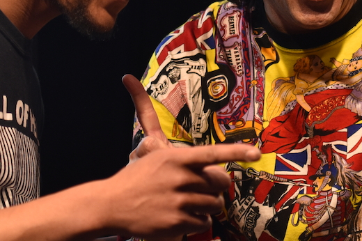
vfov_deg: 4.7
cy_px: 33
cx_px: 284
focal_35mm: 291
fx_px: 2924
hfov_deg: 7.1
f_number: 3.2
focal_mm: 70
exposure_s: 1/200
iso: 560
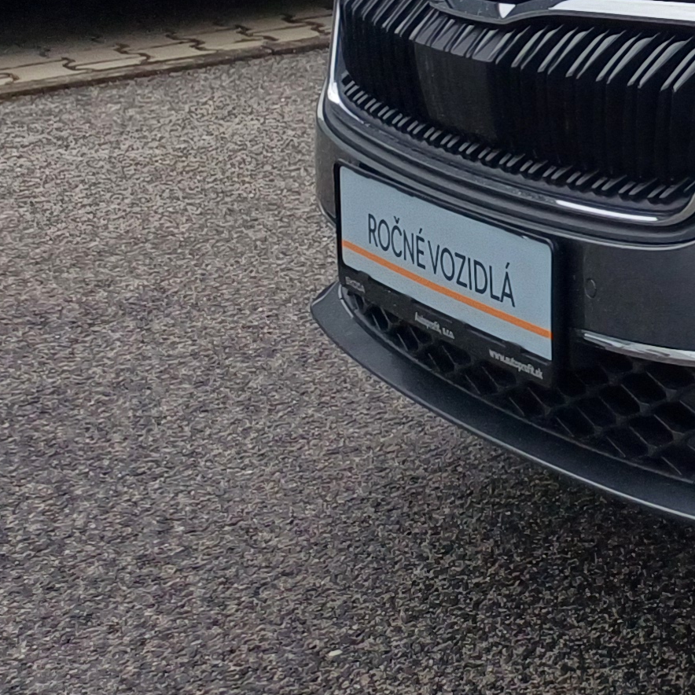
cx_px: 1425
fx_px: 2272
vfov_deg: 16.1
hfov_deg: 14.3
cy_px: -301
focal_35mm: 100
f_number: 1.8
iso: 50
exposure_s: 1/1024
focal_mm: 4.65
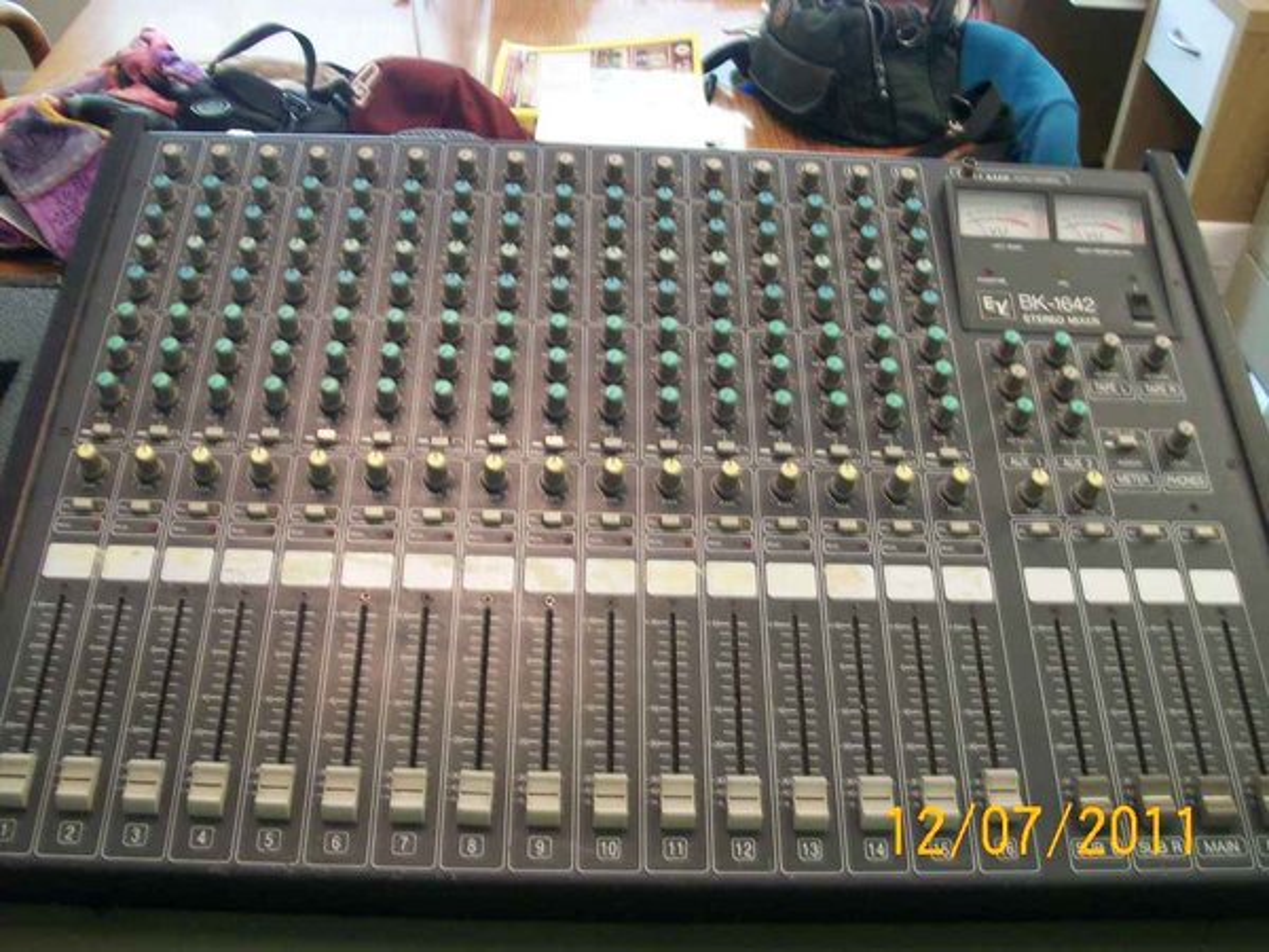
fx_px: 1320
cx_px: 634
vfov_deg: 39.7
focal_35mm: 36
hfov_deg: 51.4
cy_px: 476
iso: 160
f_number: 2.7
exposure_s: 1/10.8
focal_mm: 6
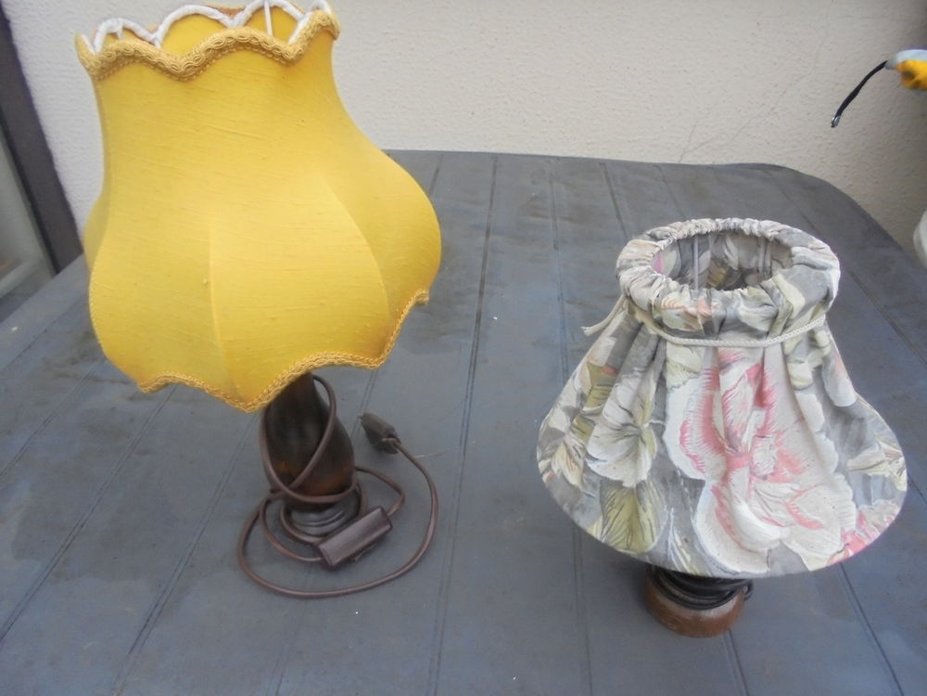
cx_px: 464
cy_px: 348
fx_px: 696
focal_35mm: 26
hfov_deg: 67.3
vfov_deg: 53.1
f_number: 3.5
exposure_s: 1/250
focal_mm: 4.6
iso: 320
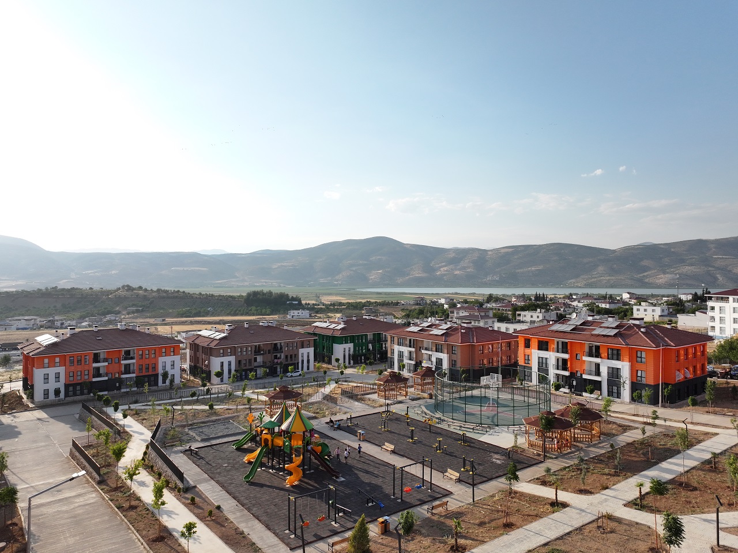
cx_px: 369
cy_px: 276
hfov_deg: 71.6
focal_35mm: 24
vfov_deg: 56.8
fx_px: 511
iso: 200
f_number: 2.8
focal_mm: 12.29
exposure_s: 1/320
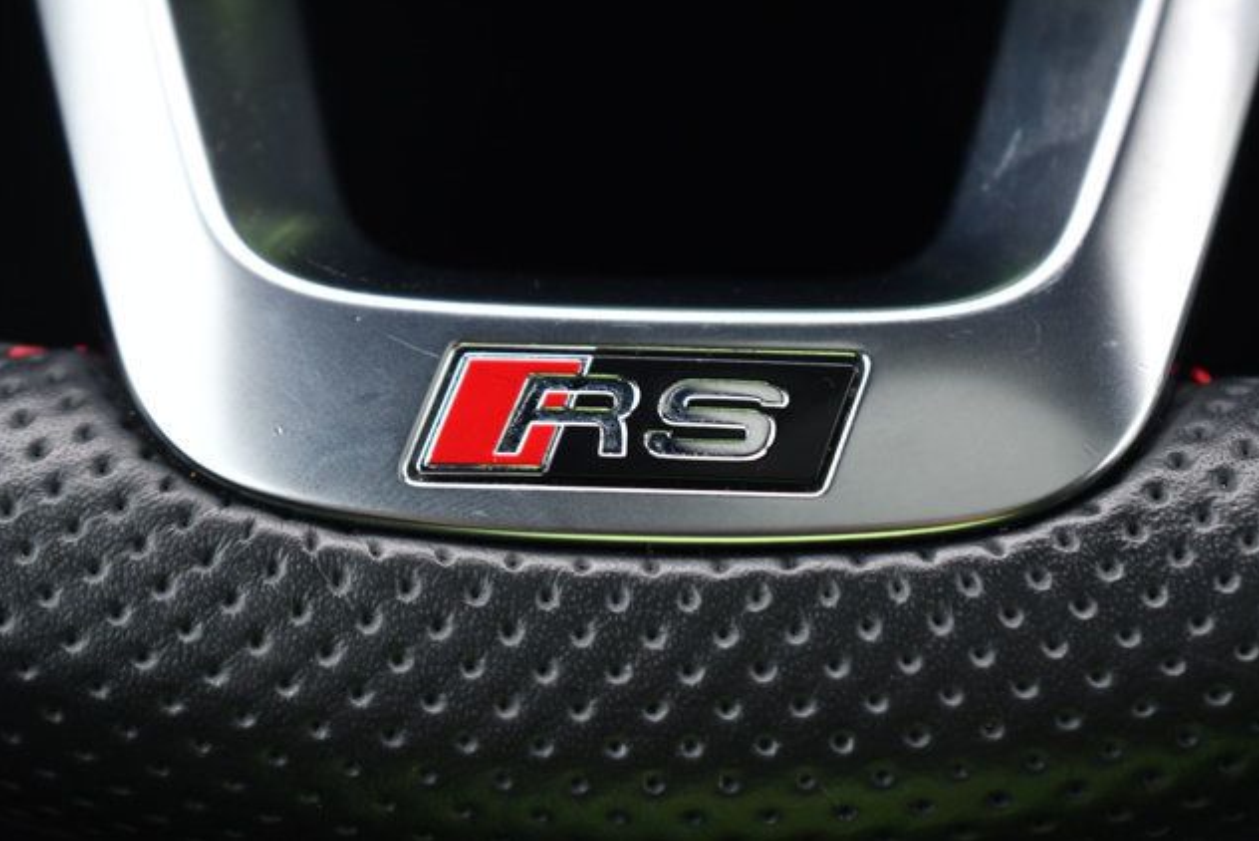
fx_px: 2904
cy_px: 418
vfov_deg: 16.5
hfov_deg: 24.5
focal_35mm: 83
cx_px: 635
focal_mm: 55
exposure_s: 1/160
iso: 800
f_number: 5.6
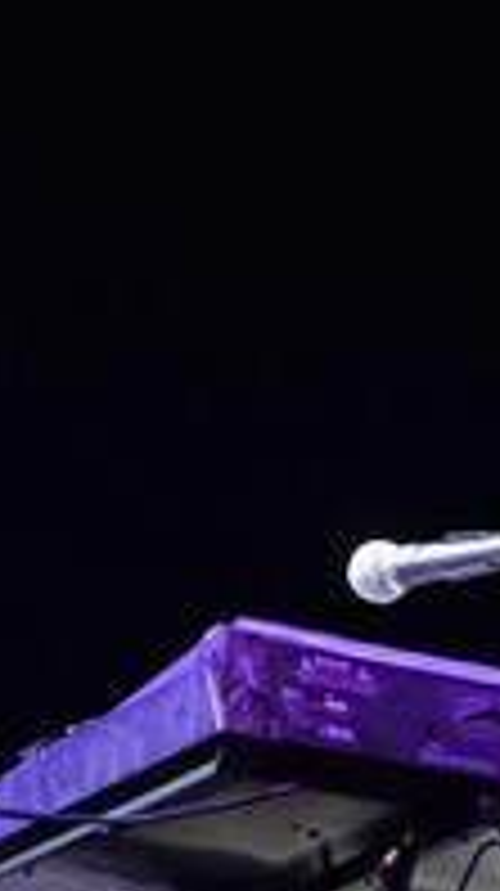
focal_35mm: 203
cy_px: 666
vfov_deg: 10.6
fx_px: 4797
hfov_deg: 5.9
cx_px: -390
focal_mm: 85
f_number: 2.2
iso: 1250
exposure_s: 1/320
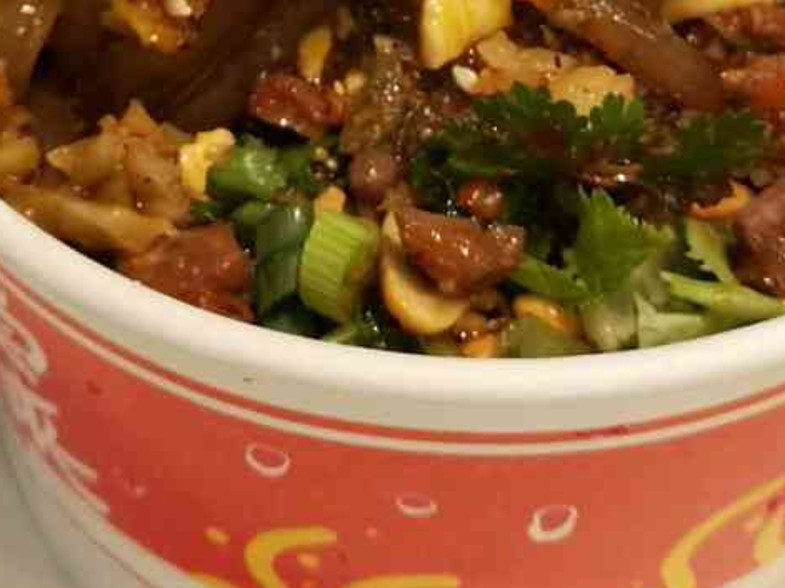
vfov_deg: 13.0
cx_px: 320
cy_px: -131
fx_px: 2517
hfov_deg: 17.7
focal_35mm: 111
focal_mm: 5.58
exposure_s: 1/50
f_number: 1.8
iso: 100
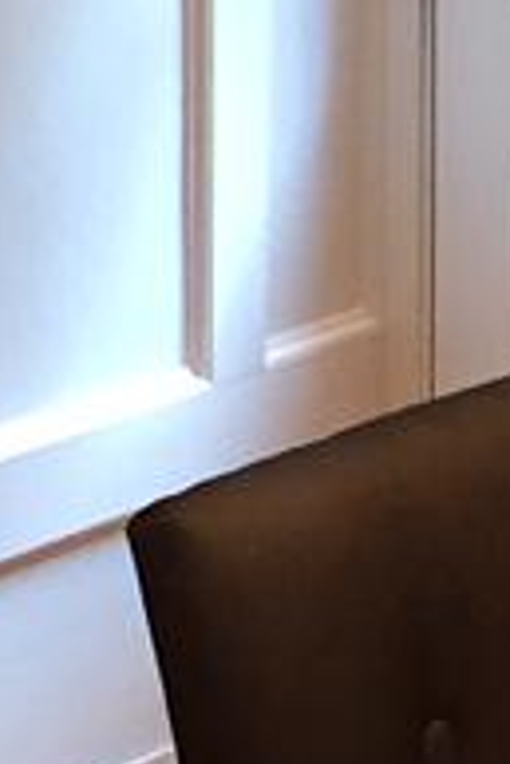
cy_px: 71
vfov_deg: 8.0
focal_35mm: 255
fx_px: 5409
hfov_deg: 5.3
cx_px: 1103
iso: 50
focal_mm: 4.15
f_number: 2.2
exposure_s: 1/30
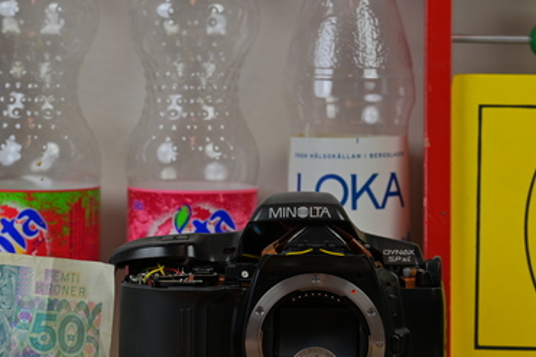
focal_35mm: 250
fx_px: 3720
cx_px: 334
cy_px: 211
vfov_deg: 5.5
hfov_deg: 8.2
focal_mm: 145
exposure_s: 1/60
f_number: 8
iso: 100
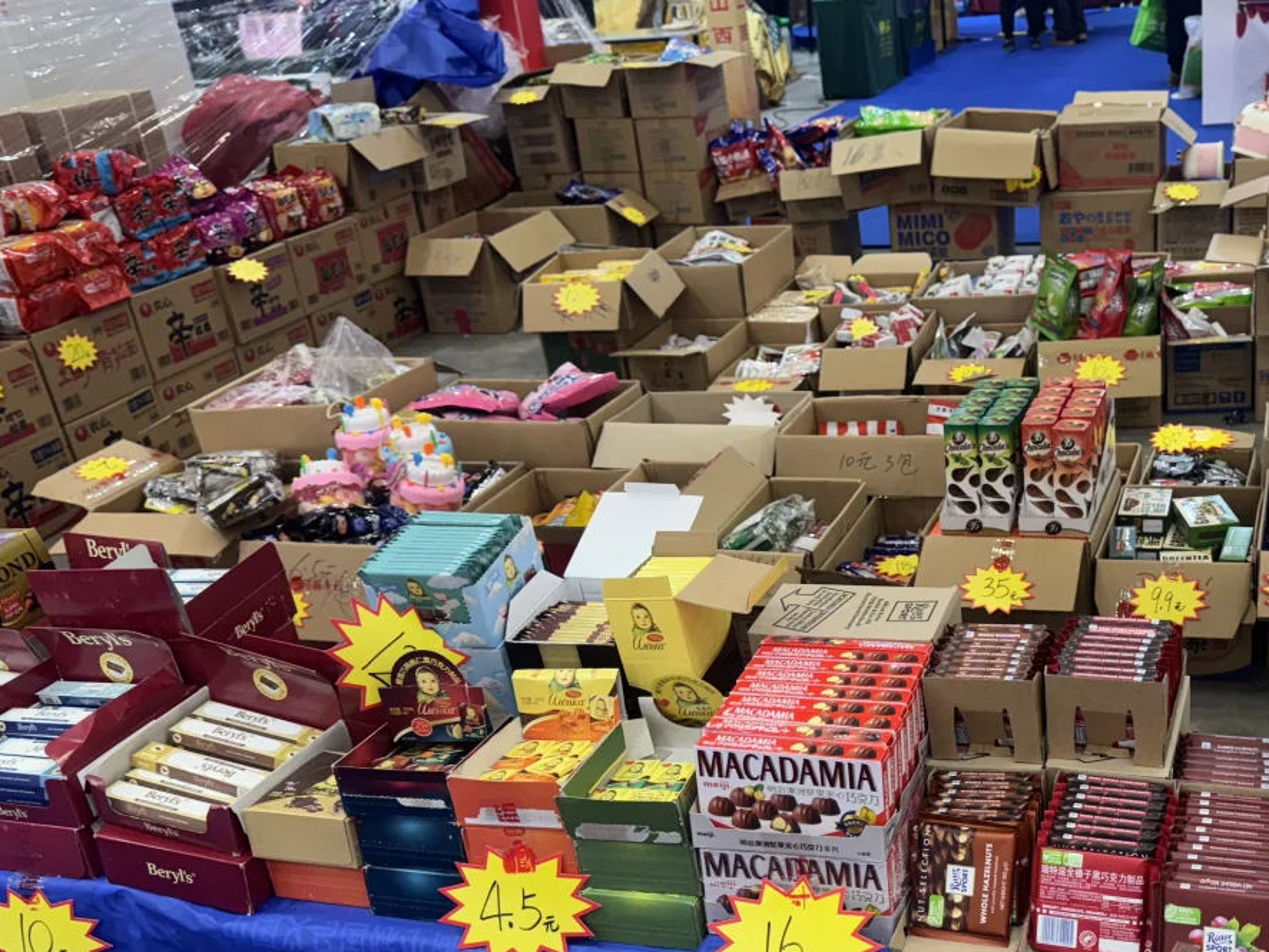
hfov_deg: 46.3
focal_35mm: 39
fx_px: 1430
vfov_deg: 36.5
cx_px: 938
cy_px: 627
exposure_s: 1/100
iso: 125
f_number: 1.78
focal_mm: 6.76
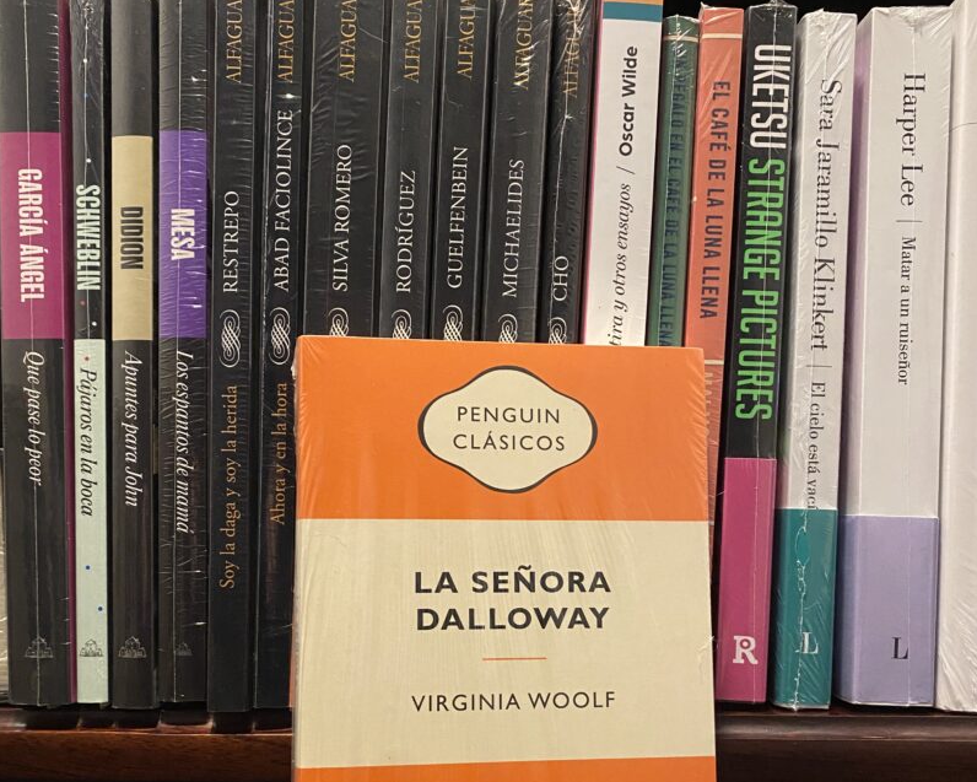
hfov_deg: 52.8
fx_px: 983
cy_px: 552
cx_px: 488
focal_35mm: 34
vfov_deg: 42.5
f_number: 1.8
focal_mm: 4.25
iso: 640
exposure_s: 1/30
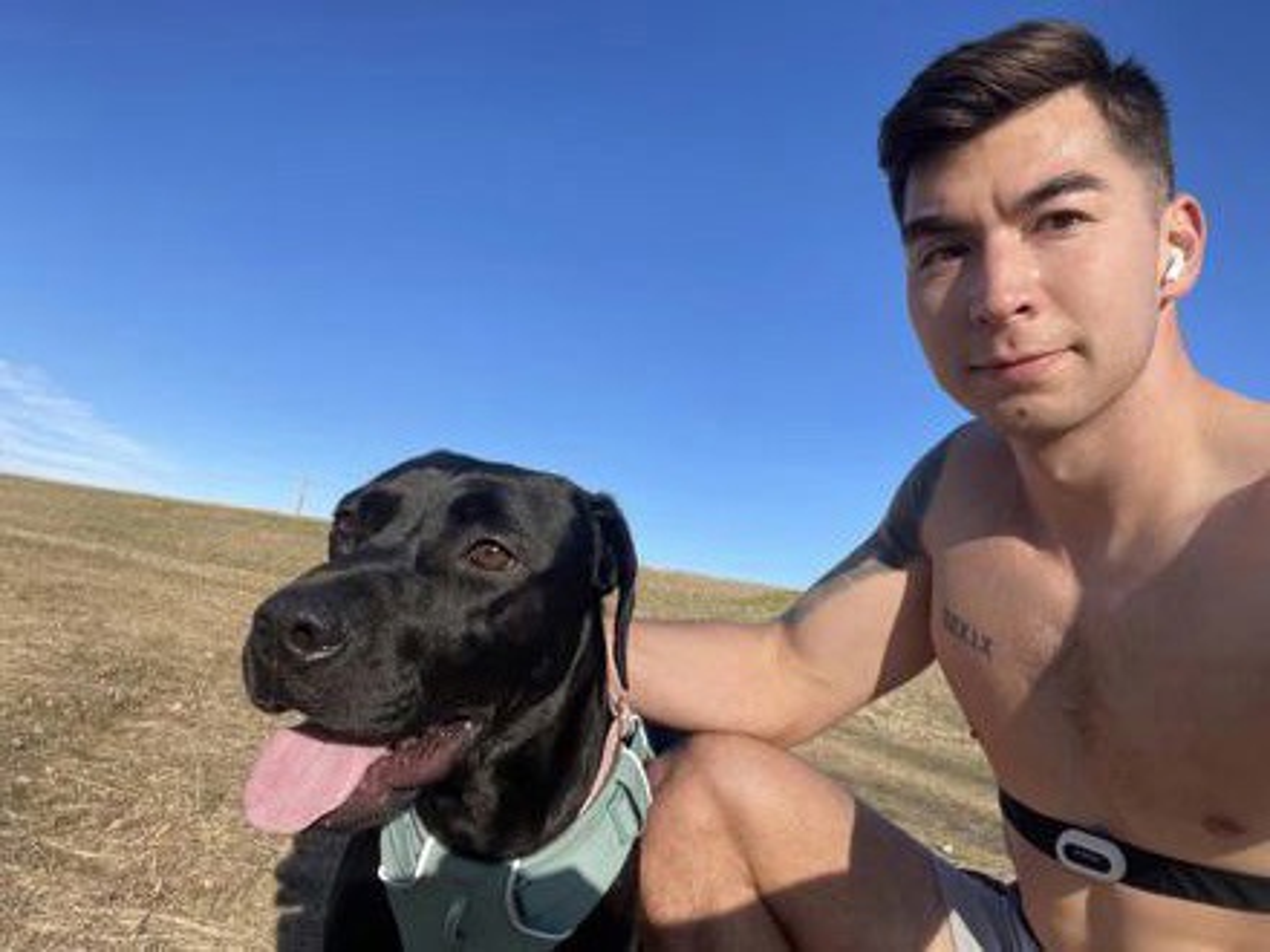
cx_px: 635
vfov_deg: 58.9
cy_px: 476
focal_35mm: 23
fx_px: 844
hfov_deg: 73.9
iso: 25
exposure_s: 1/782
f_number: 2.2
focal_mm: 2.71
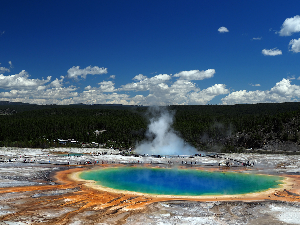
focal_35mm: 56
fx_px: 485
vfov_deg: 26.1
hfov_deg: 34.3
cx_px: 150
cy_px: 112
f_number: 4
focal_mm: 28
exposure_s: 1/800
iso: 200
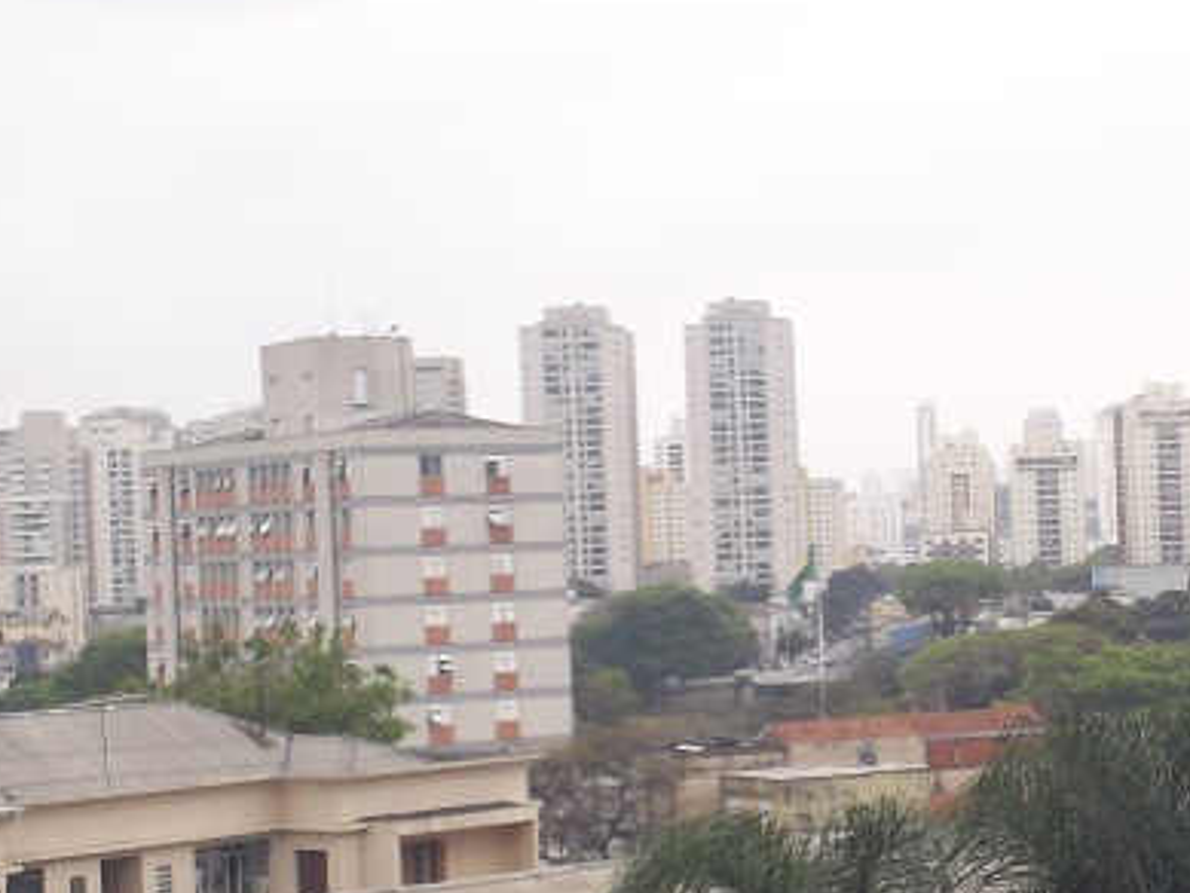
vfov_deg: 14.8
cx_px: 930
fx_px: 3439
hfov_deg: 19.5
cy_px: 566
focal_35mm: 100
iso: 80
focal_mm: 6.3
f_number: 4.5
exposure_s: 1/250
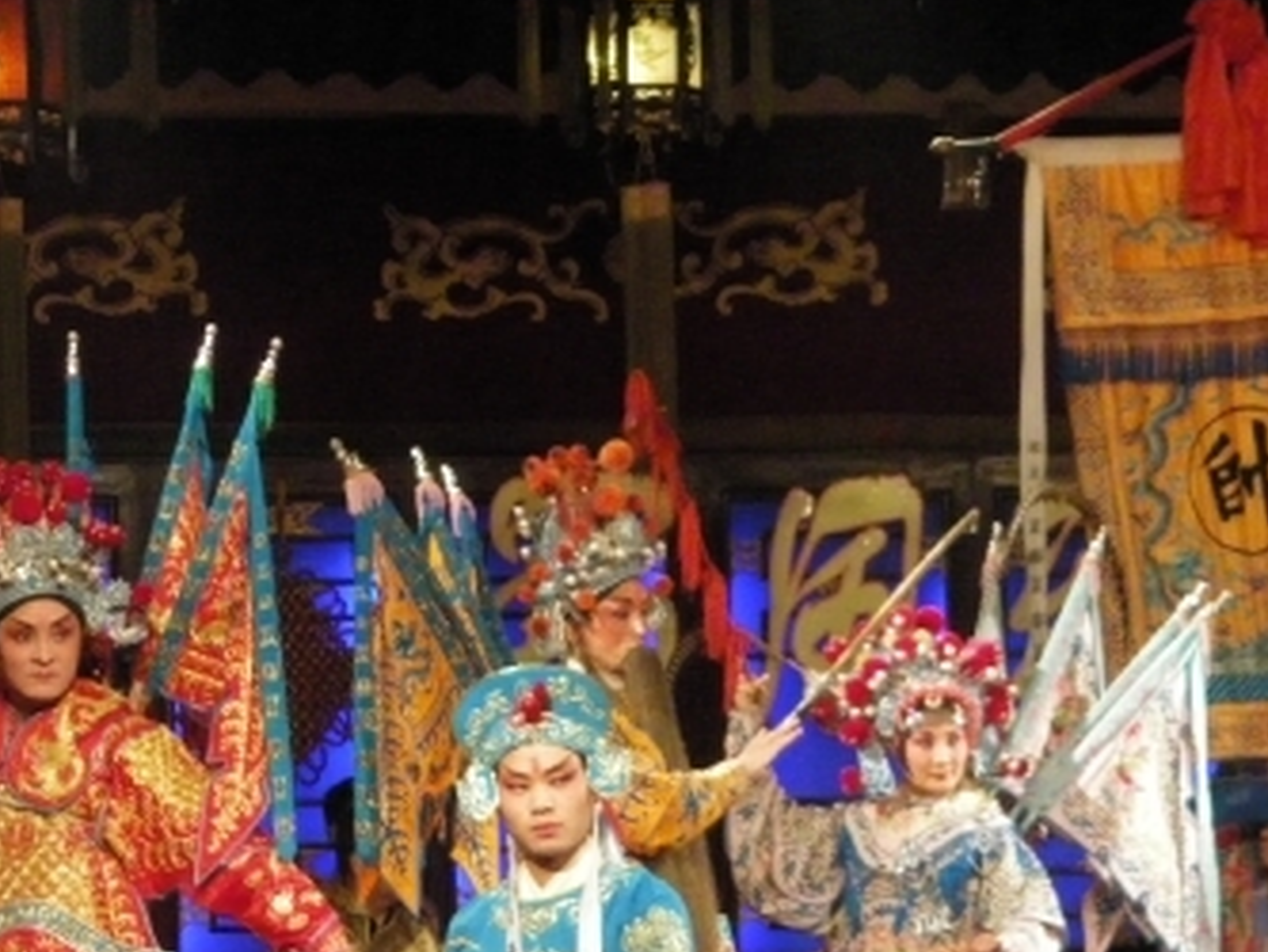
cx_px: 674
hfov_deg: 9.2
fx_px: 7915
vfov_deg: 6.9
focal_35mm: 216
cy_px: 621
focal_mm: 21.3
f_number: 5.2
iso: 800
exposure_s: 1/60
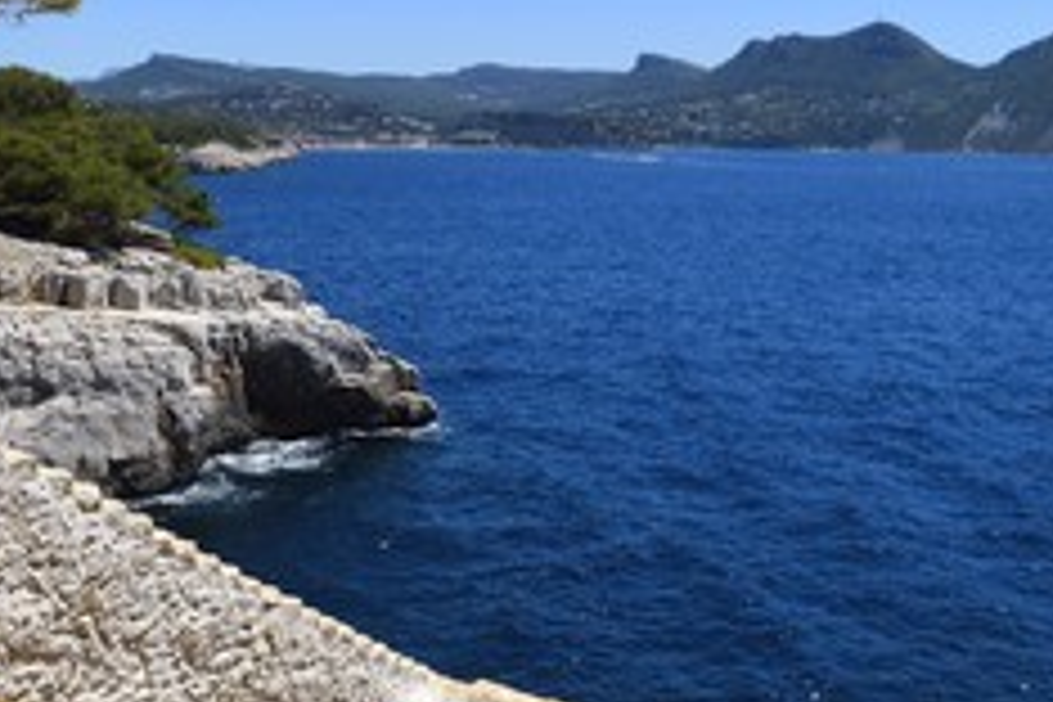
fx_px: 1258
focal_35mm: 43
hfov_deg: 45.3
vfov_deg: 30.0
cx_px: 450
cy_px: 616
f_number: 16
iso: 200
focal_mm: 24
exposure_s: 1/250
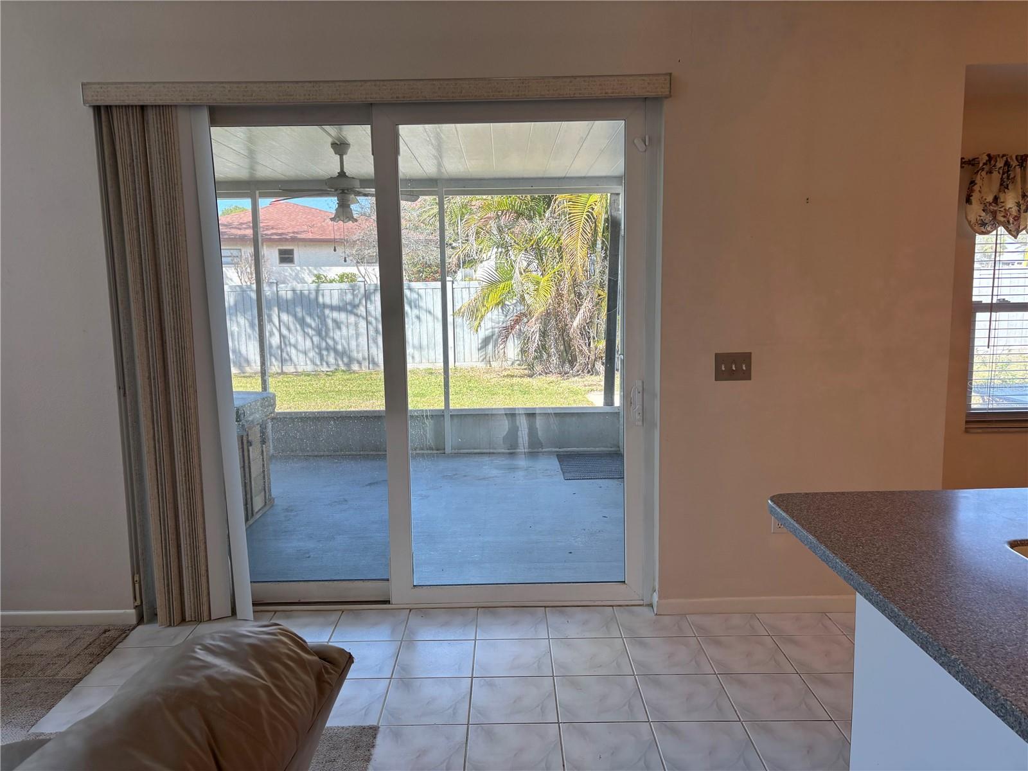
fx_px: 772
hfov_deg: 67.3
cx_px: 514
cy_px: 386
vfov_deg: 53.1
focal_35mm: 26
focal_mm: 5.96
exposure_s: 1/168
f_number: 1.6
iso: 50
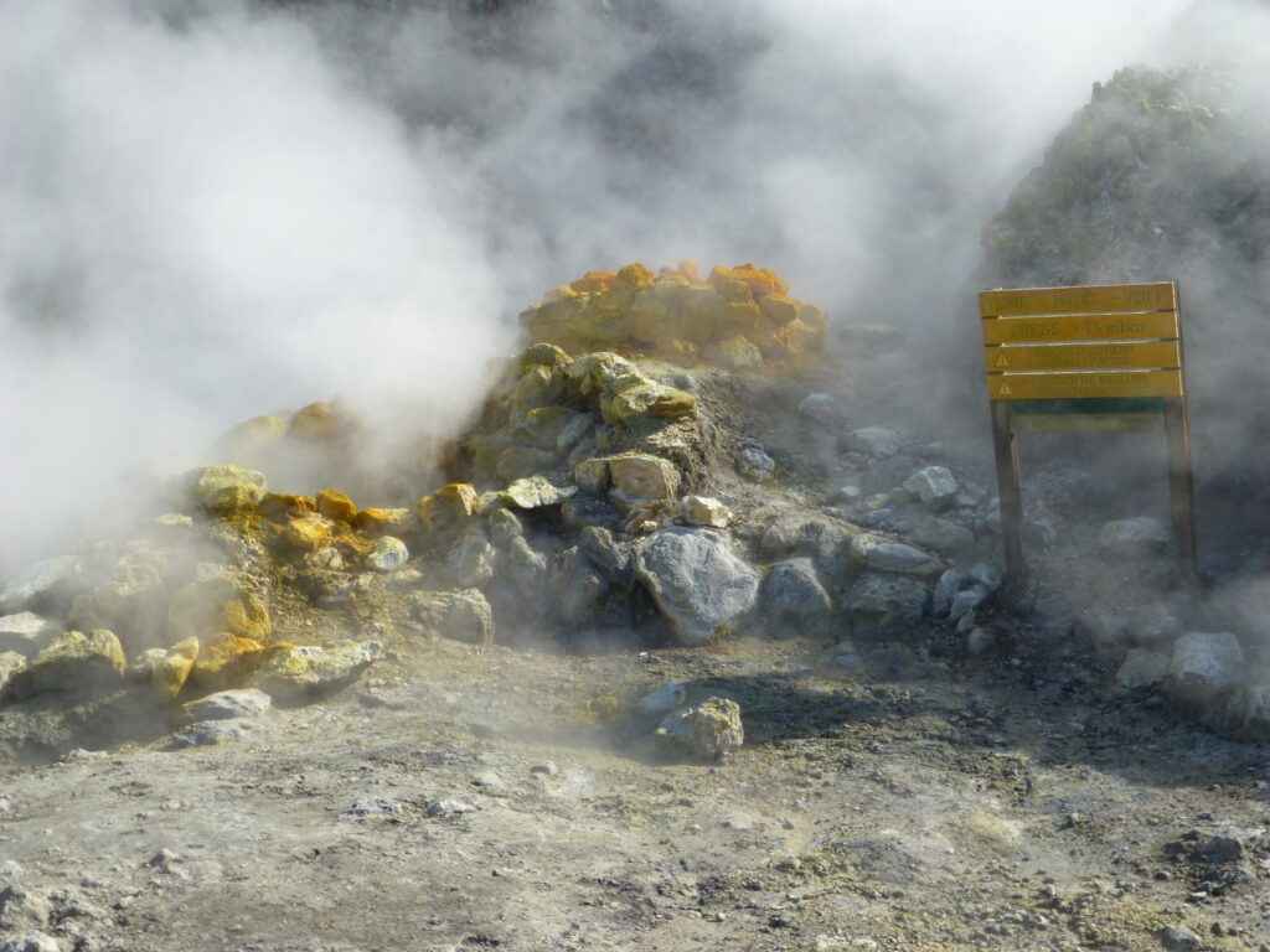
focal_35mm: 54
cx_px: 635
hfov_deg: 35.5
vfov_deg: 27.0
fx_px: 1981
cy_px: 476
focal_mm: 9.7
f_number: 4.6
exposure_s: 1/640
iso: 100
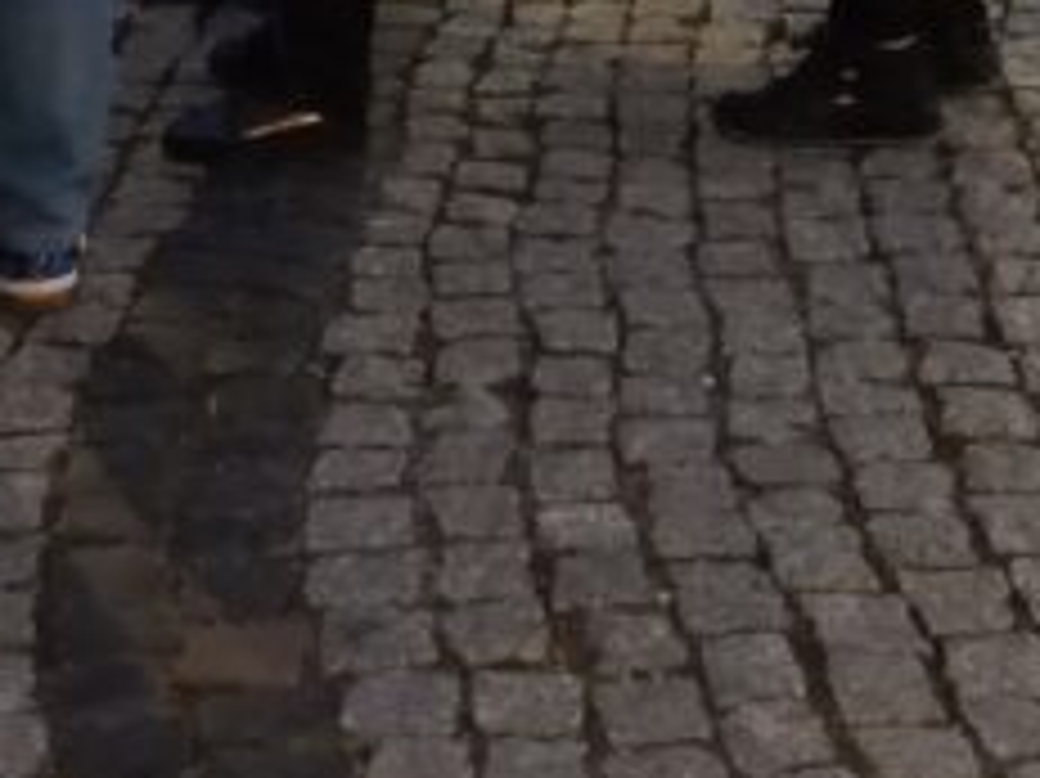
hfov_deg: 17.7
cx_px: 432
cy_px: -630
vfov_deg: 12.2
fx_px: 3333
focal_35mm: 111
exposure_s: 1/20
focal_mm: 4.65
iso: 1000
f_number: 1.8
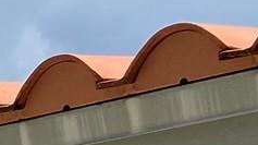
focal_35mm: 191
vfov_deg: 5.6
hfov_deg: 9.2
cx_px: -489
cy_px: 563
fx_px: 1306
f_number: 1.8
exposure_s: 1/4608
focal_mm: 4.25
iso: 32
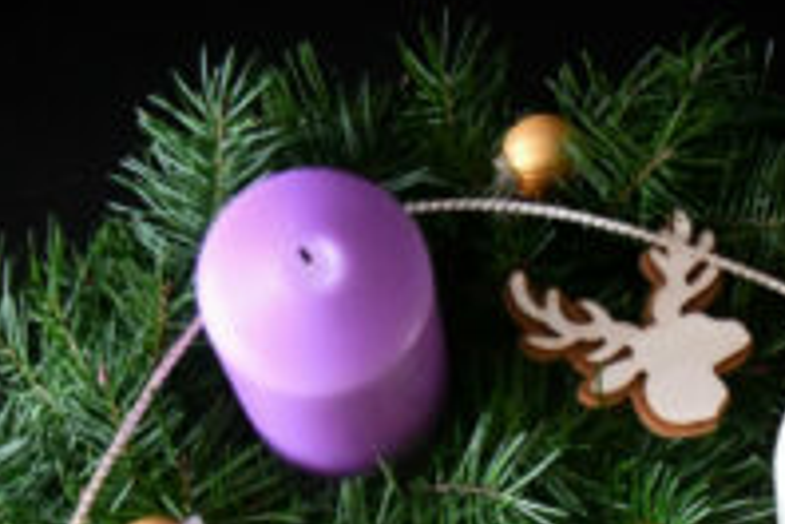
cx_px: 589
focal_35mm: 104
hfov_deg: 19.5
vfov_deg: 12.7
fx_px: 2268
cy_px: 701
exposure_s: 1/40
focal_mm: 22
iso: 6400
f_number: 3.8
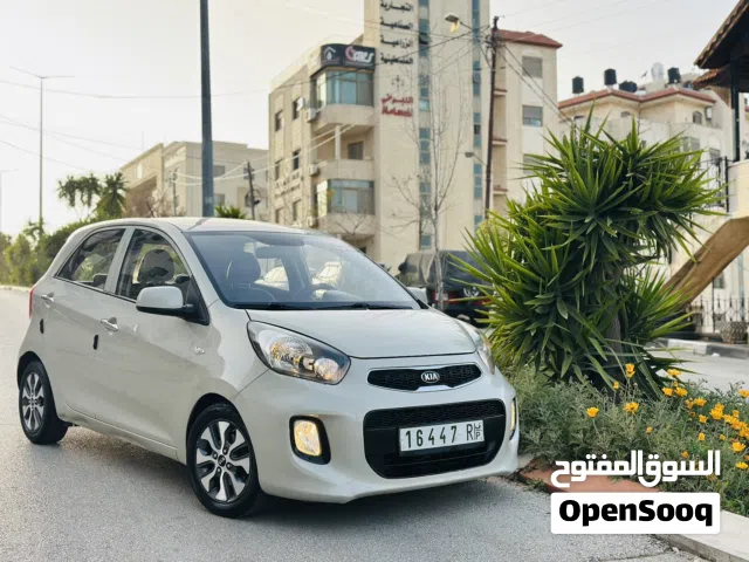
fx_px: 1039
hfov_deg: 39.7
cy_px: 281
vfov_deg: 30.3
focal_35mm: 48
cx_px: 374
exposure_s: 1/1133
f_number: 1.78
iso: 80
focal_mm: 6.86
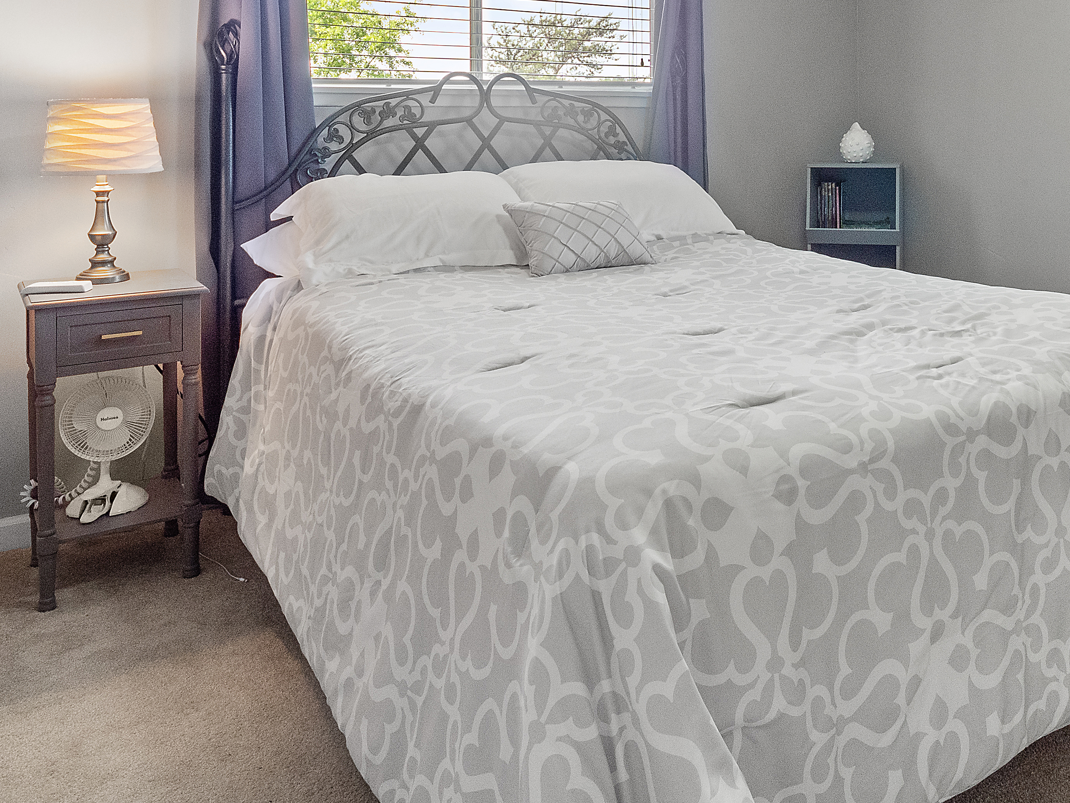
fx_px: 927
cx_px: 783
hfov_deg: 57.4
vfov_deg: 43.2
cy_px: 95
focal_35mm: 30
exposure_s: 1/30
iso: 400
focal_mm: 8
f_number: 5.6
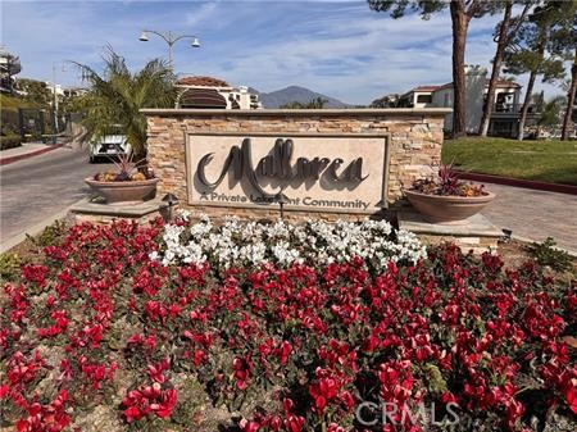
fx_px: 400
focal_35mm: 24
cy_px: 216
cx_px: 288
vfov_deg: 56.8
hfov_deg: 71.6
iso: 80
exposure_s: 1/7092
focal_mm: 6.76
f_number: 1.78
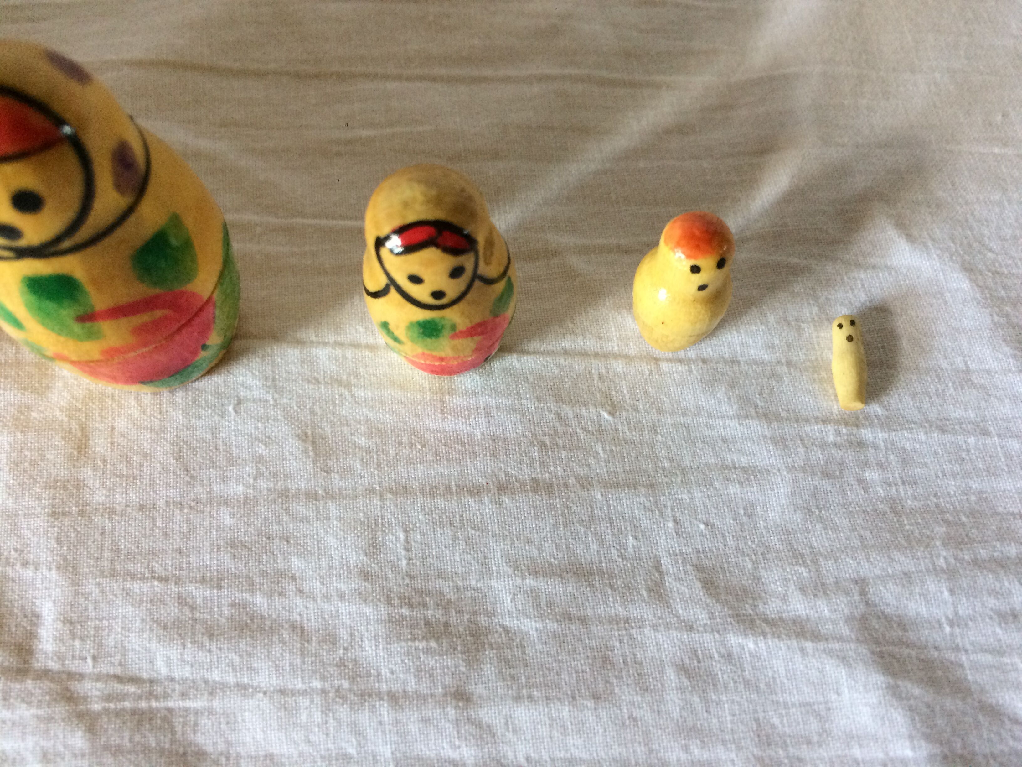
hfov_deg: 61.7
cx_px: 511
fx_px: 856
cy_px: 384
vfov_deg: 48.2
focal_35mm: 29
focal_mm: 4.15
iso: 250
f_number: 2.2
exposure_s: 1/33
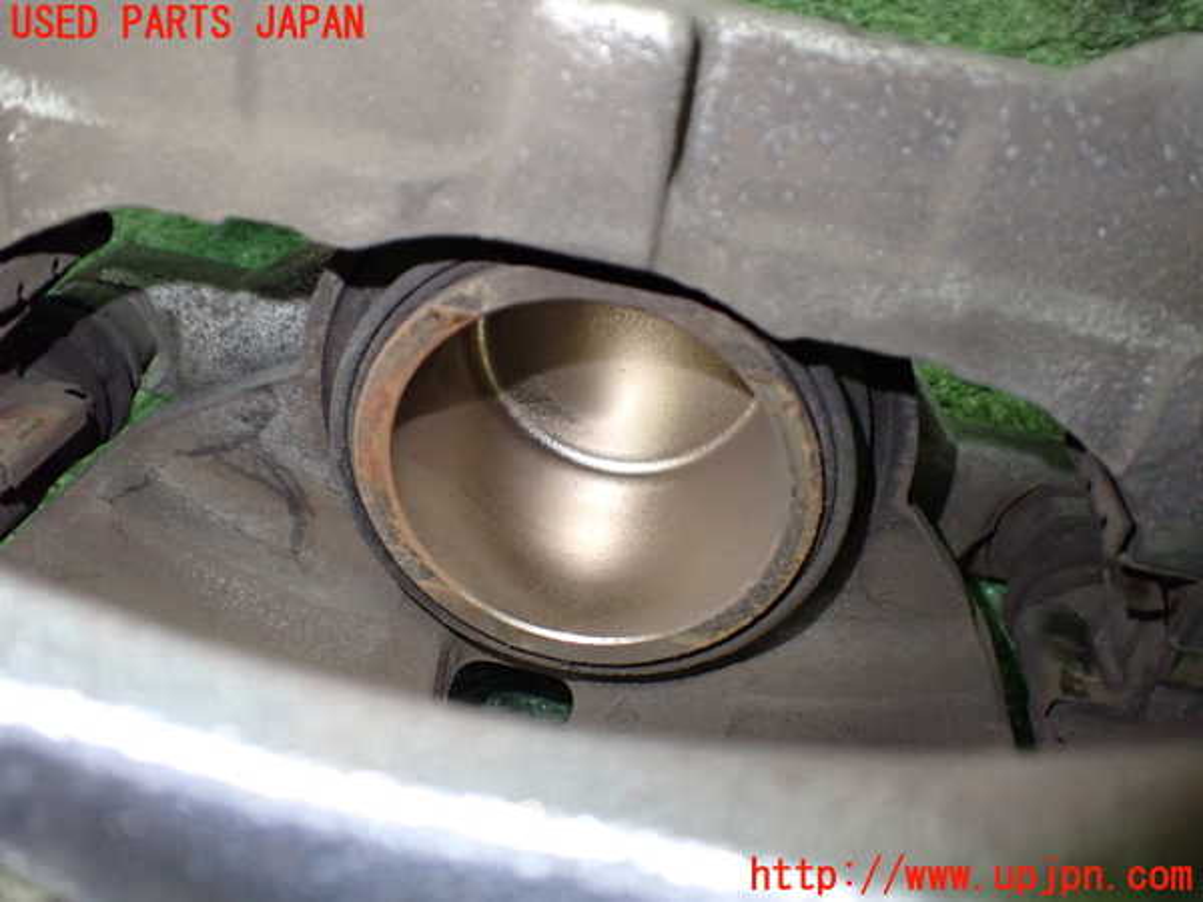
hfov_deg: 60.0
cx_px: 602
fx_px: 1043
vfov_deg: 46.8
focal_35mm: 30
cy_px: 451
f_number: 2.3
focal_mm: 5.4
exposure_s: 1/125
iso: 800
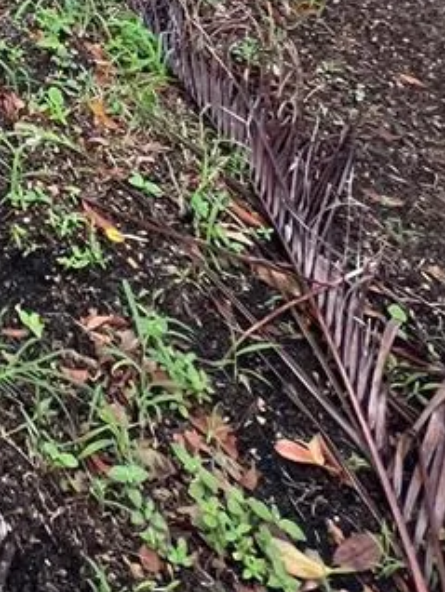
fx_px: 839
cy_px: -458
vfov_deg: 22.7
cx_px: -371
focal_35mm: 49
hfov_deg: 20.4
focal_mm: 1.57
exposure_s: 1/116
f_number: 1.8
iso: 32
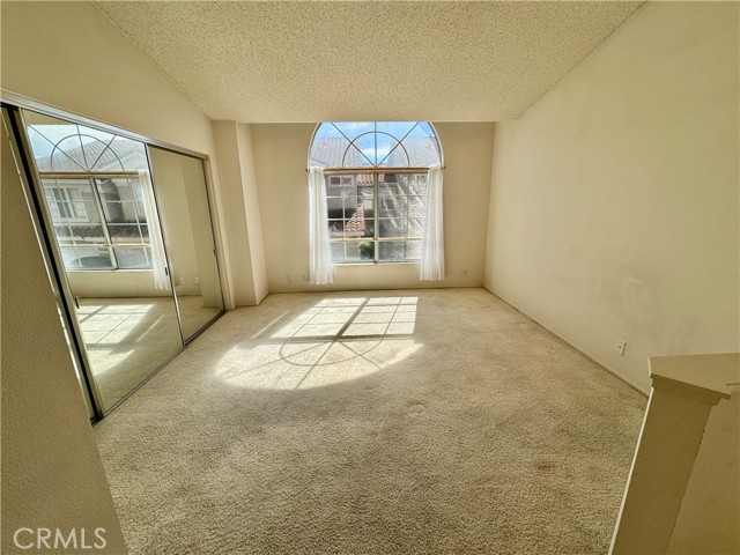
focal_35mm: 14
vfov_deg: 85.7
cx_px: 370
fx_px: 299
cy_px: 278
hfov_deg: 102.1
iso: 50
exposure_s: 1/1567
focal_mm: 2.22
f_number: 2.2
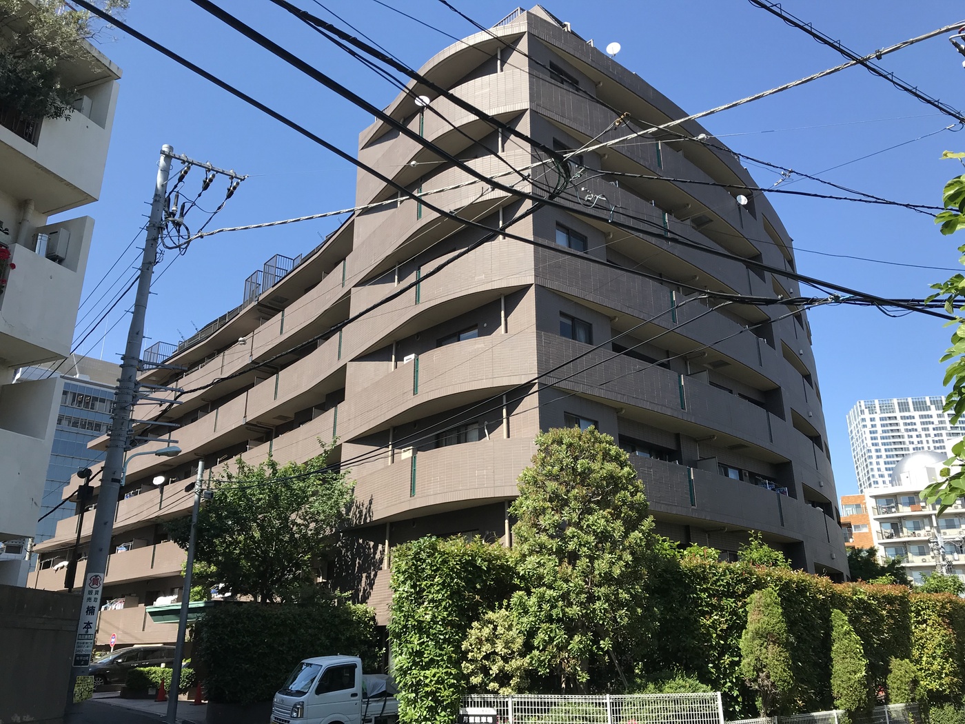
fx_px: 781
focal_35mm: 28
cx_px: 482
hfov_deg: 63.4
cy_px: 362
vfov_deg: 49.7
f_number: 1.8
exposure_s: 1/1008
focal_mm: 3.99
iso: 20
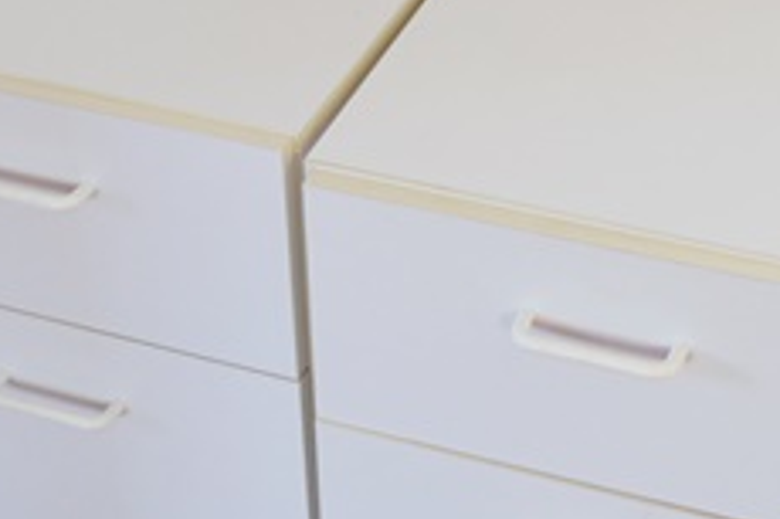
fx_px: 1862
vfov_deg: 15.5
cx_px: 499
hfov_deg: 23.6
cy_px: -17
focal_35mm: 86
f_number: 4.5
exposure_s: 1/80
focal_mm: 22
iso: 400
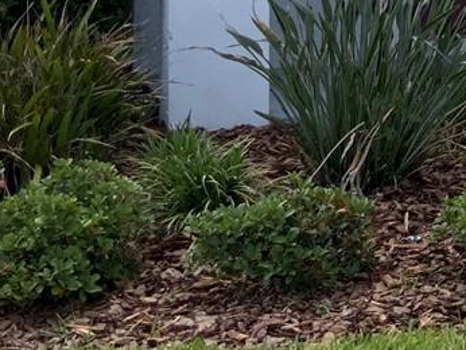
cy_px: -269
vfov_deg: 10.5
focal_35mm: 134
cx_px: 778
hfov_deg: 13.5
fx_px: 1805
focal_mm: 3
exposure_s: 1/1412
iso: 16
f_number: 1.8
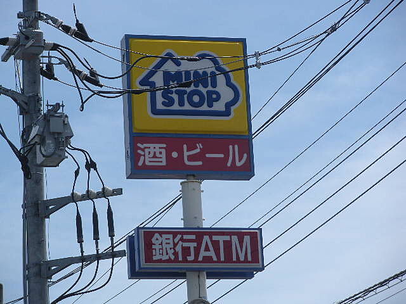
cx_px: 203
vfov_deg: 10.0
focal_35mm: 149
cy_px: 152
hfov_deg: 13.3
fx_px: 1748
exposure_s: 1/424
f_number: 5.4
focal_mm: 26
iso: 64
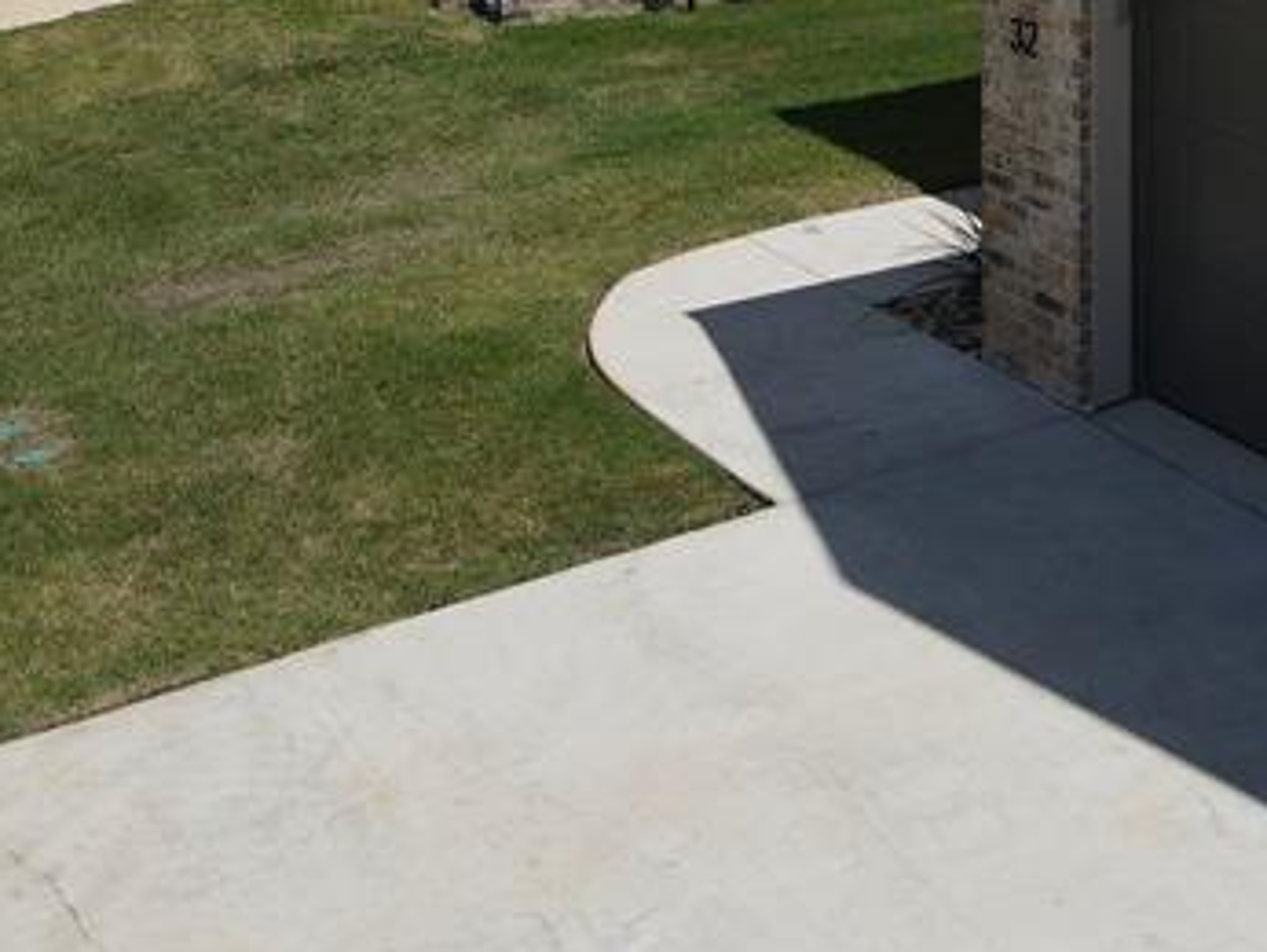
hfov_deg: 26.6
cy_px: -381
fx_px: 2601
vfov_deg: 18.8
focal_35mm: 71
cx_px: 1099
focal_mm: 4.5
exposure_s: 1/1250
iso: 100
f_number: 2.8
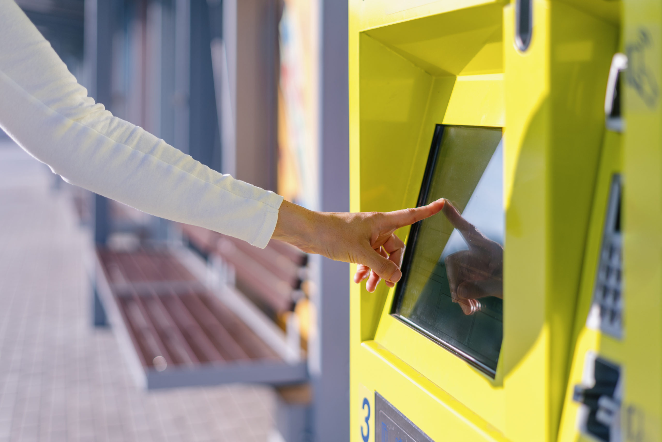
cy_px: 221
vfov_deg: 27.0
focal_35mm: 50
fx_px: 919
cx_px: 331
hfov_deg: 39.6
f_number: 2.2
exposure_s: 1/2000
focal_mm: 50
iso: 160
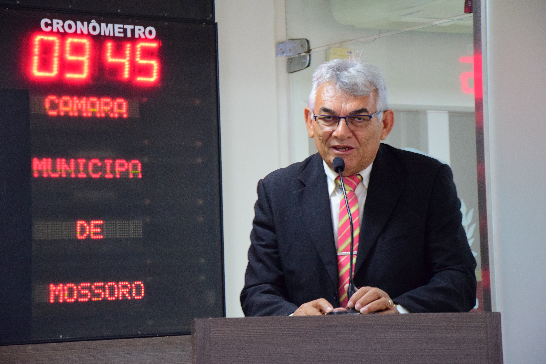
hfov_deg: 17.1
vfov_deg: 11.4
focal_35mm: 120
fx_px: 1820
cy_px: 182
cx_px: 273
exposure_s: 1/60
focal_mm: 80
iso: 2000
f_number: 5.3
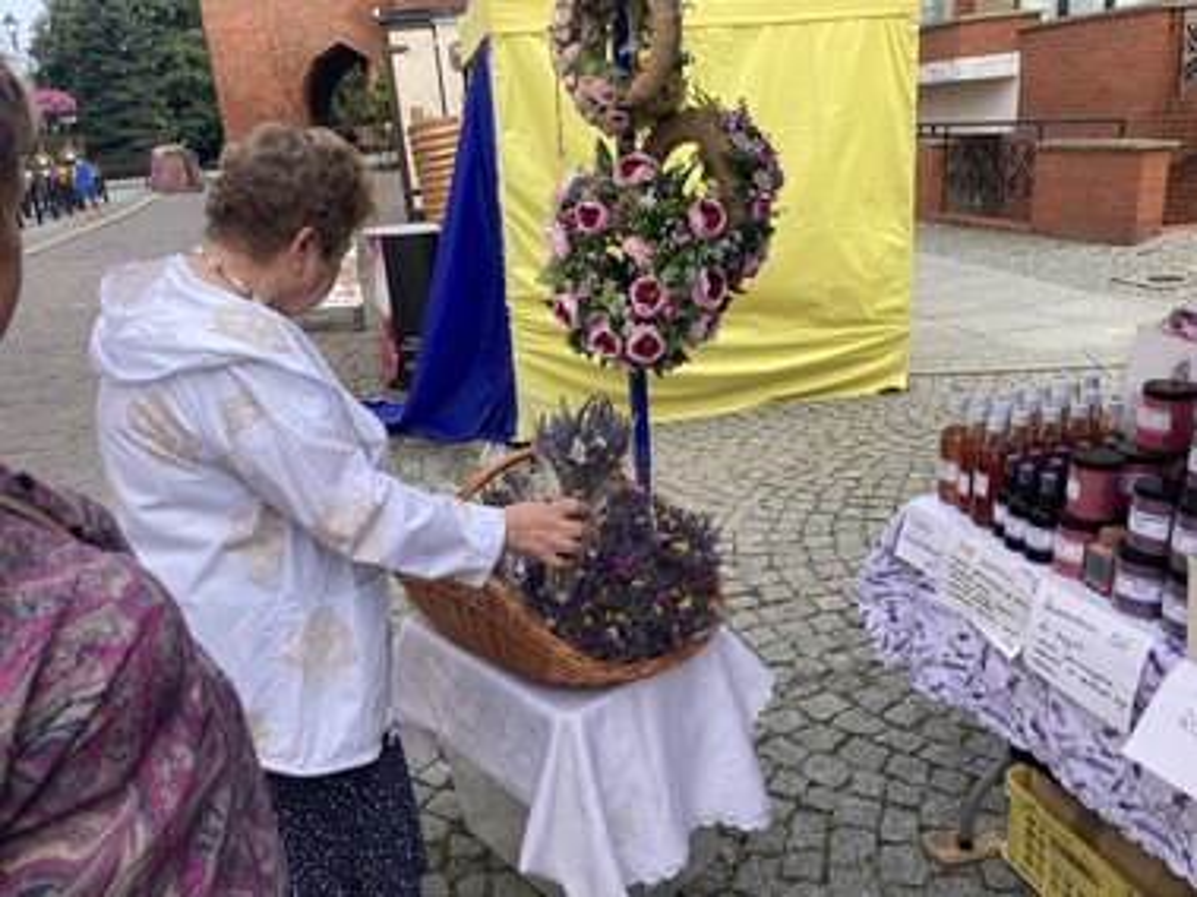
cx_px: 598
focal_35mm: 28
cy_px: 448
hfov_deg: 63.5
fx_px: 968
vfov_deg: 49.7
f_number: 1.8
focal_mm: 3.99
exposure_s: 1/545
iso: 20
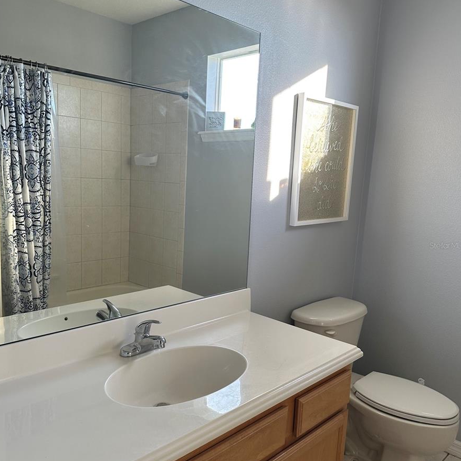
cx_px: 230
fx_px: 437
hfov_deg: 55.6
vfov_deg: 55.6
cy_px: 245
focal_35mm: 29
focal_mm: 6.86
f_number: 1.78
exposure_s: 1/153
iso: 100
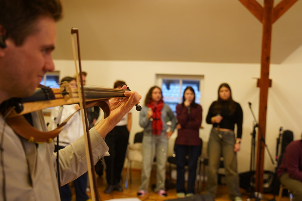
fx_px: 344
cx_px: 151
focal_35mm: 41
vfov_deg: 32.6
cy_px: 100
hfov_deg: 47.4
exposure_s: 1/160
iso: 1600
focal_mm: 41
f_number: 3.2
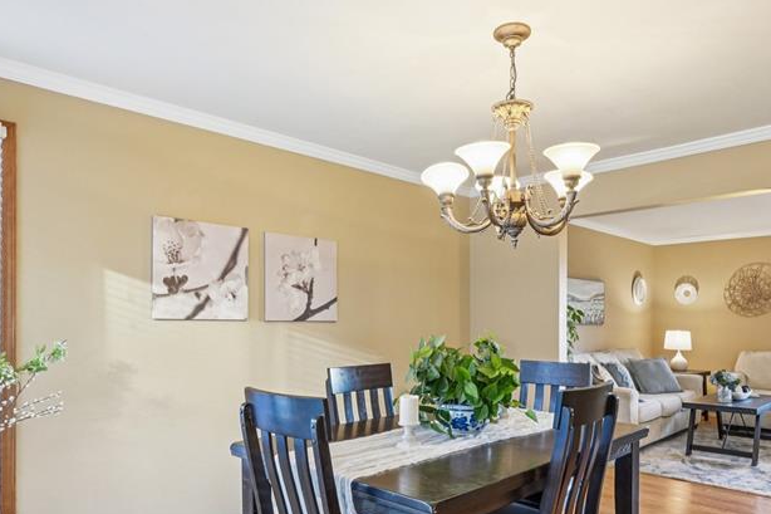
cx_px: 409
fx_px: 535
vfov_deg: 50.7
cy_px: 324
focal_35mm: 25
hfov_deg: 71.5
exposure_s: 1/1.67
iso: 800
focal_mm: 10
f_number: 8
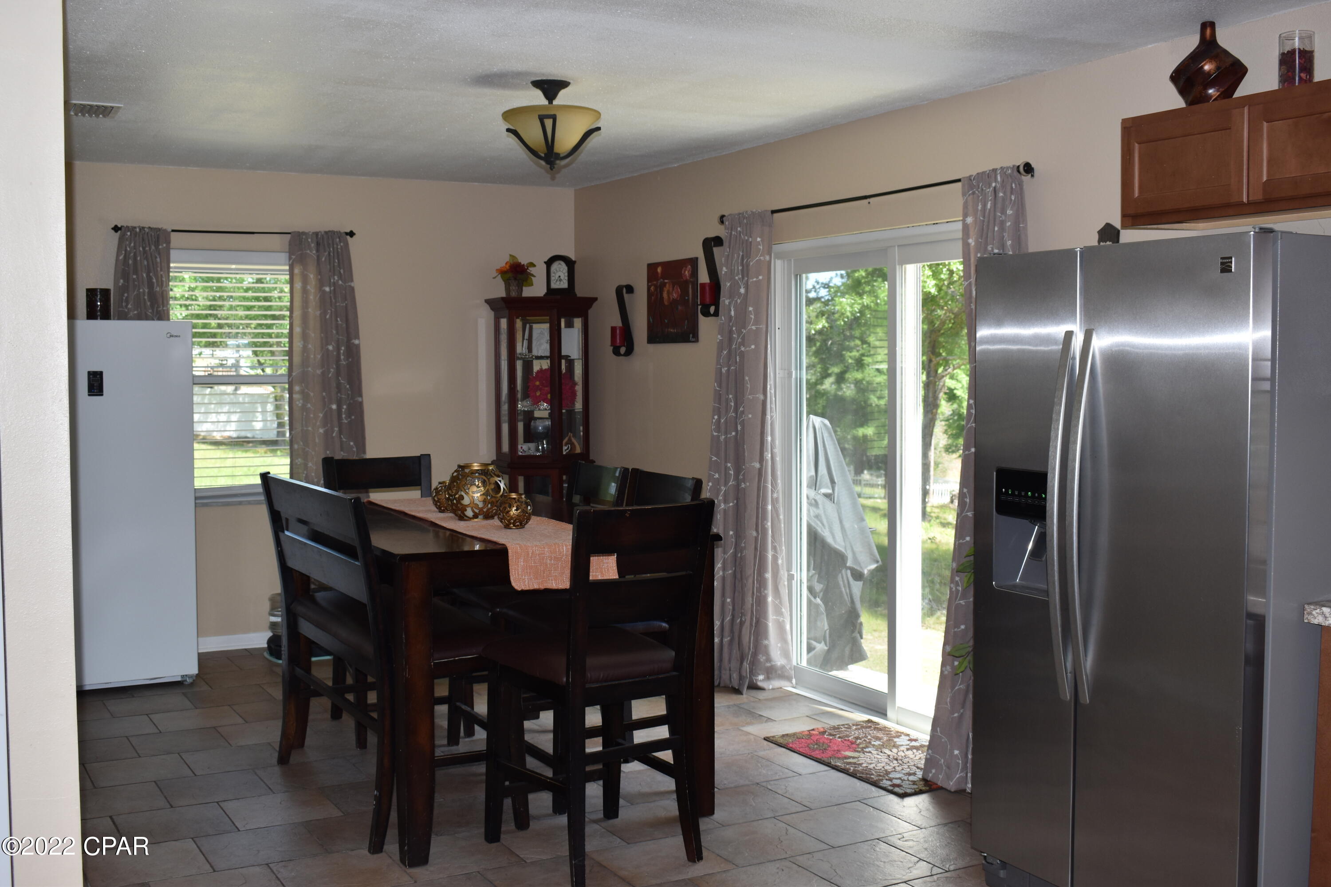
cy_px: 444
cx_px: 666
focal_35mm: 38
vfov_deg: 35.5
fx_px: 1386
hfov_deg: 51.3
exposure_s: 1/125
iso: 250
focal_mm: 25
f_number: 5.6
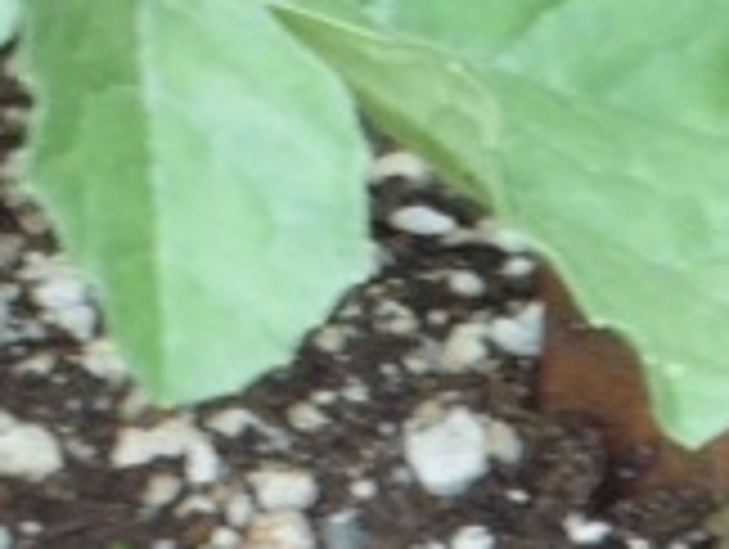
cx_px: -396
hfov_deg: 1.3
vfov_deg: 0.9
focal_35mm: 1571
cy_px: -868
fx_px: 33134
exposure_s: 1/20
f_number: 5.7
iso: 200
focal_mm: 44.4
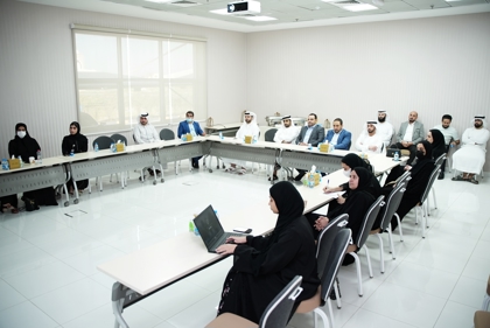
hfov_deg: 63.6
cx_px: 245
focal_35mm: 29
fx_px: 395
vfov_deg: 45.1
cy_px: 164
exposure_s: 1/80
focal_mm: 29
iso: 400
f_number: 2.8
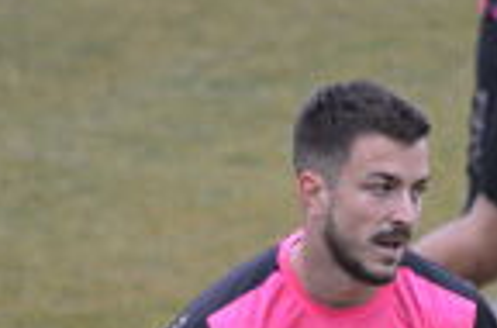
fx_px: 17256
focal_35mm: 1254
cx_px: 283
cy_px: 280
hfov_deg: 1.7
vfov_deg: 1.1
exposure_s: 1/500
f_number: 5.6
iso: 900
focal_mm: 300
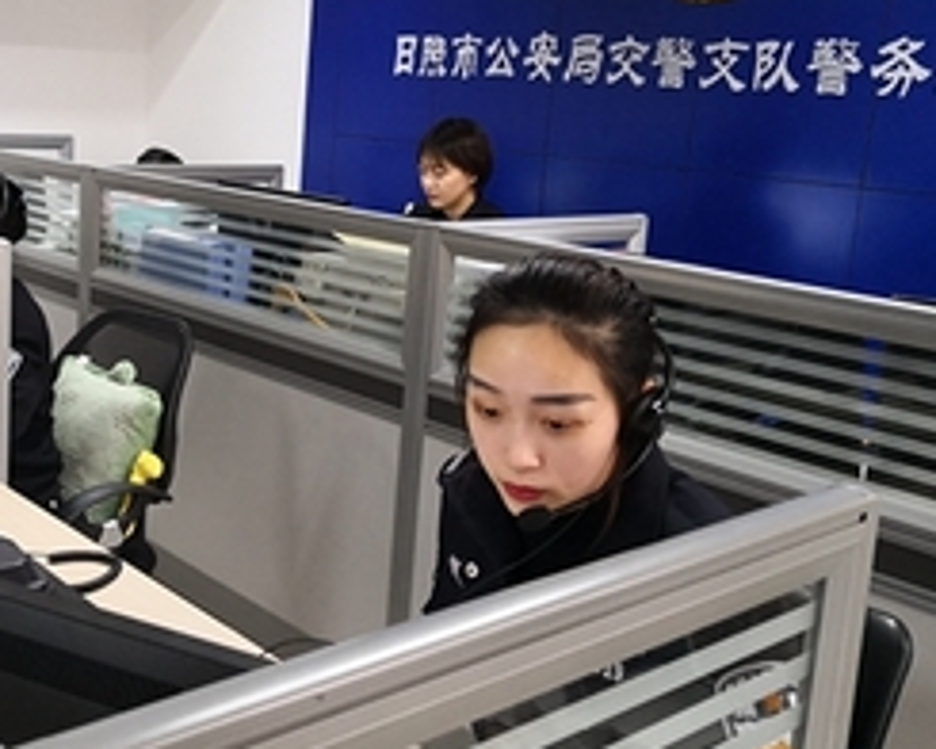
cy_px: 325
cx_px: 237
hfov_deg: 41.7
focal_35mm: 43
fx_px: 1191
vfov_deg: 34.8
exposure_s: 1/30
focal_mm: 3.95
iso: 200
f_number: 1.6
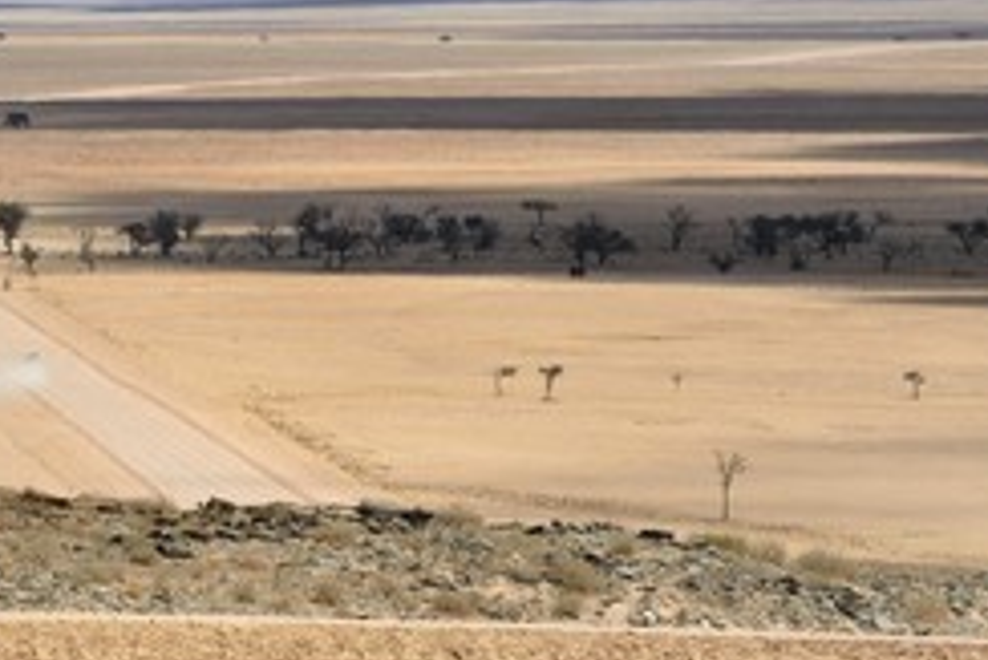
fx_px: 9446
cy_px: 178
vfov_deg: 4.0
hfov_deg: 6.0
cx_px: 344
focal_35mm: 344
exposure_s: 1/250
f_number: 16
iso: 200
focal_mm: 200
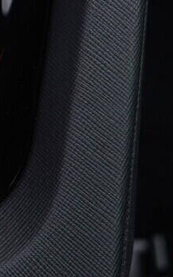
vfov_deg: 13.3
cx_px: -145
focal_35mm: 154
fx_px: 1163
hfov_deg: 8.2
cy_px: -26
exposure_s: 1/40
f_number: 2.8
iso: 125
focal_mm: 24
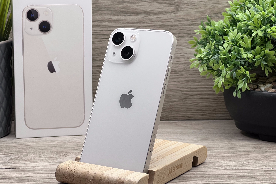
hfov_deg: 21.0
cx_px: 124
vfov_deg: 14.1
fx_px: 744
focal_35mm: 97
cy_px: 80
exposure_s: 1/100
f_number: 2.8
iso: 64
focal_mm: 9
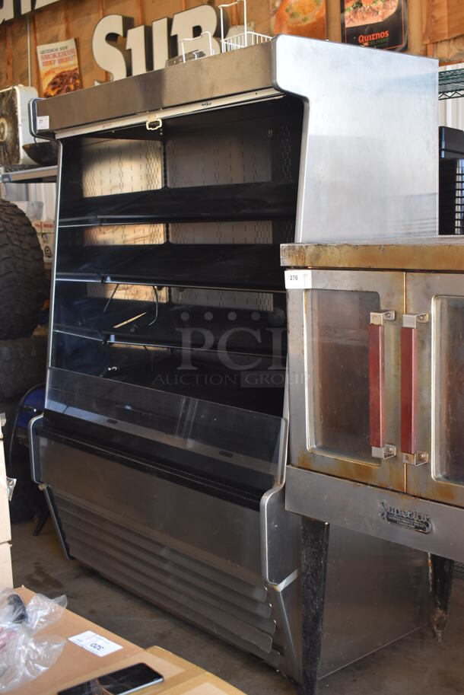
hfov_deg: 29.9
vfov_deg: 43.6
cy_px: 348
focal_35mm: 45
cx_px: 232
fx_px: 869
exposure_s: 1/125
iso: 800
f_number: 4.2
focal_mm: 30
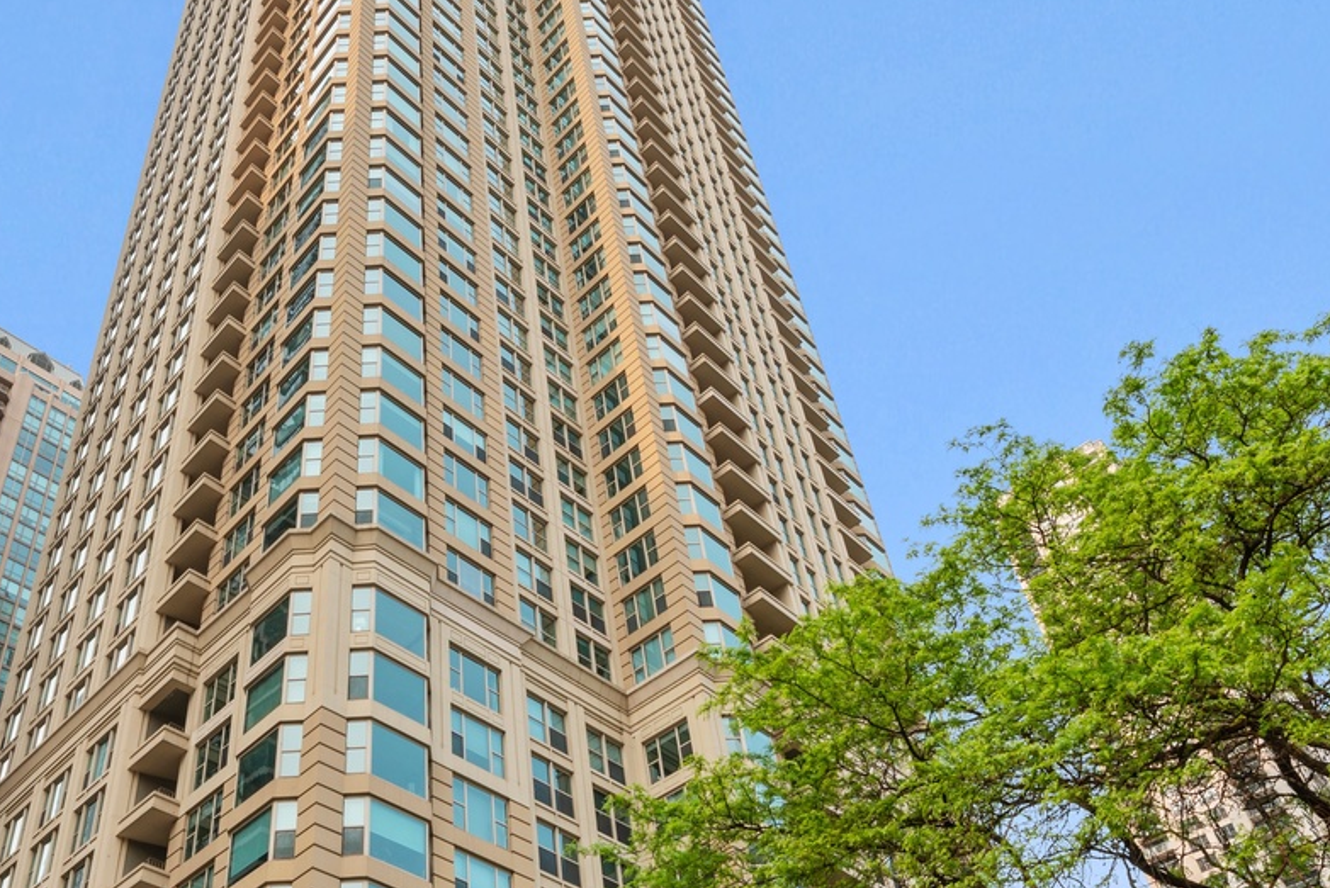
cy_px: 552
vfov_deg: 42.1
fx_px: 1146
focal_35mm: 31
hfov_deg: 59.3
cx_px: 479
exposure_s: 1/80
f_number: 8
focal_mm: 15
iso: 100
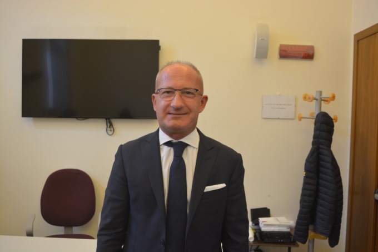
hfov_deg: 51.3
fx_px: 394
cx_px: 189
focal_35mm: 38
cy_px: 126
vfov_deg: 35.5
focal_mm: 25
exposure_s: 1/20
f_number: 4
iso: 400
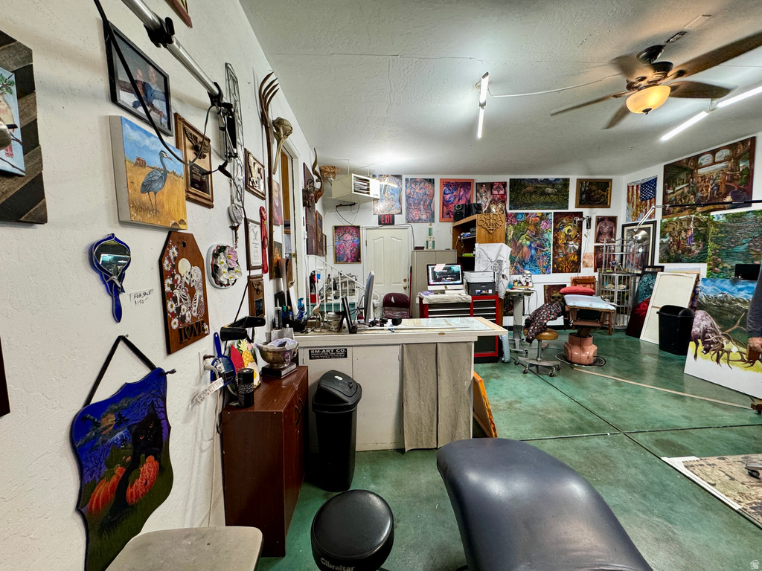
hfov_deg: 102.1
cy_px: 286
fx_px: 308
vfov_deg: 85.7
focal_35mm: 14
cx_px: 381
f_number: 2.2
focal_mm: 2.22
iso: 160
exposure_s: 1/60
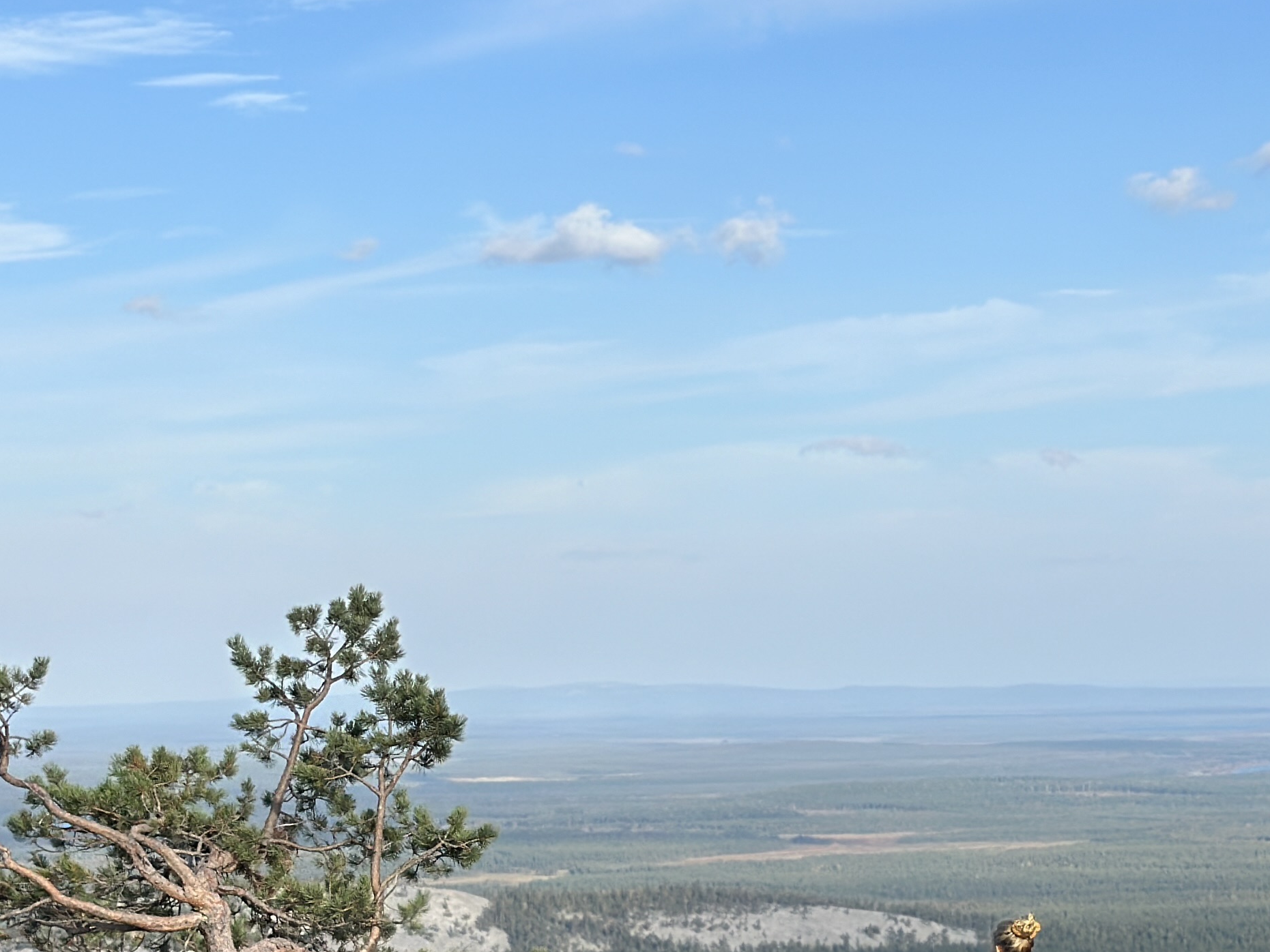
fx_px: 3816
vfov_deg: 14.0
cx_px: 577
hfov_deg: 18.9
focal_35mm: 104
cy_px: 916
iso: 80
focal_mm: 6.86
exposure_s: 1/4785
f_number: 1.78
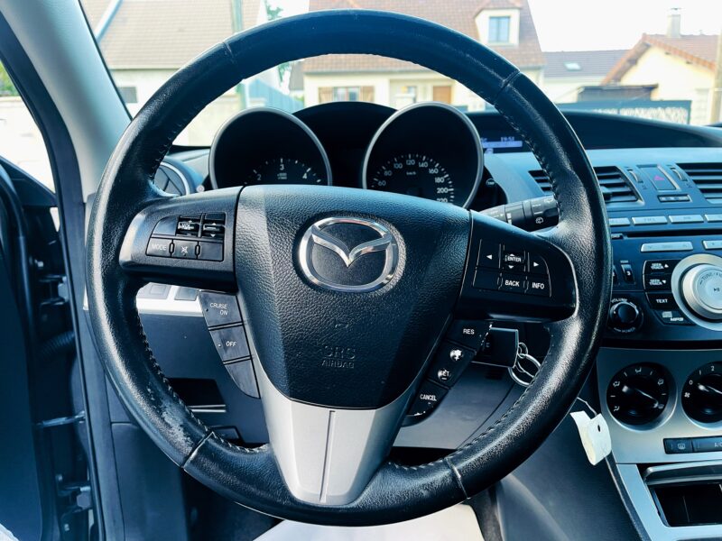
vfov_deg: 53.1
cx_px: 361
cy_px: 270
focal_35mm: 26
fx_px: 542
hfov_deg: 67.3
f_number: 1.6
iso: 125
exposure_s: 1/78
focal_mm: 5.1
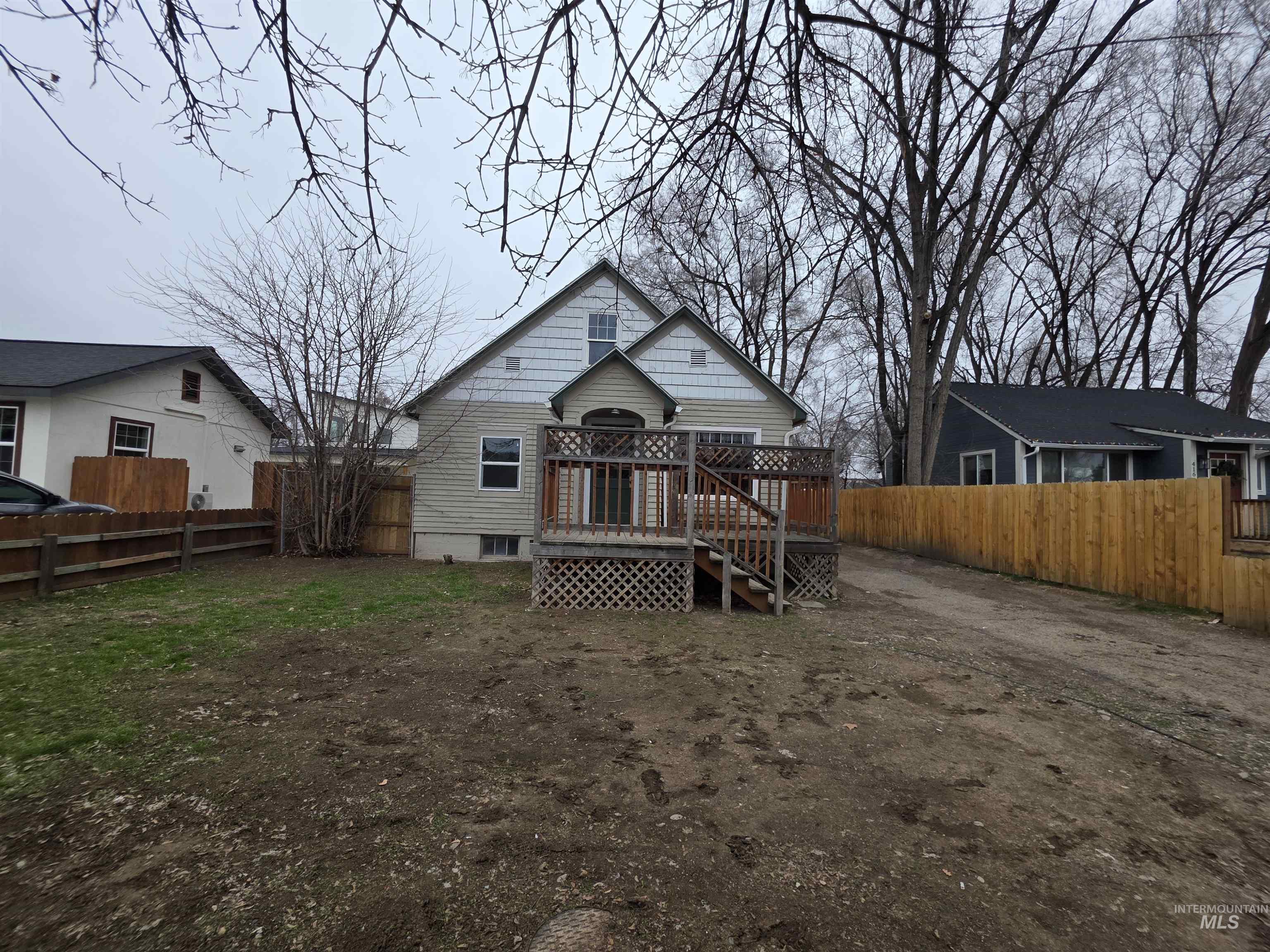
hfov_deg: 106.2
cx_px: 635
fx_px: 477
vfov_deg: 89.9
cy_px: 476
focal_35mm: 13
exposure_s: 1/247
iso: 40
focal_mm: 2.2
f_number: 1.9
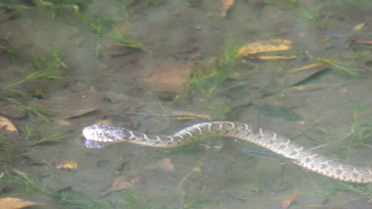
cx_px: 186
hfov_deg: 2.6
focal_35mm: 819
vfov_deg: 1.5
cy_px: 123
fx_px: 8078
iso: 800
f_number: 5.1
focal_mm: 133.7
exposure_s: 1/15
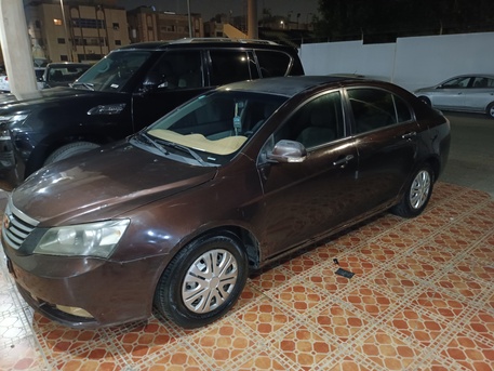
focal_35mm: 25
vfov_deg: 54.9
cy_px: 186
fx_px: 357
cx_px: 247
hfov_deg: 69.4
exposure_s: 1/17.1
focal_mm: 4.71
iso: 5077
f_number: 1.79
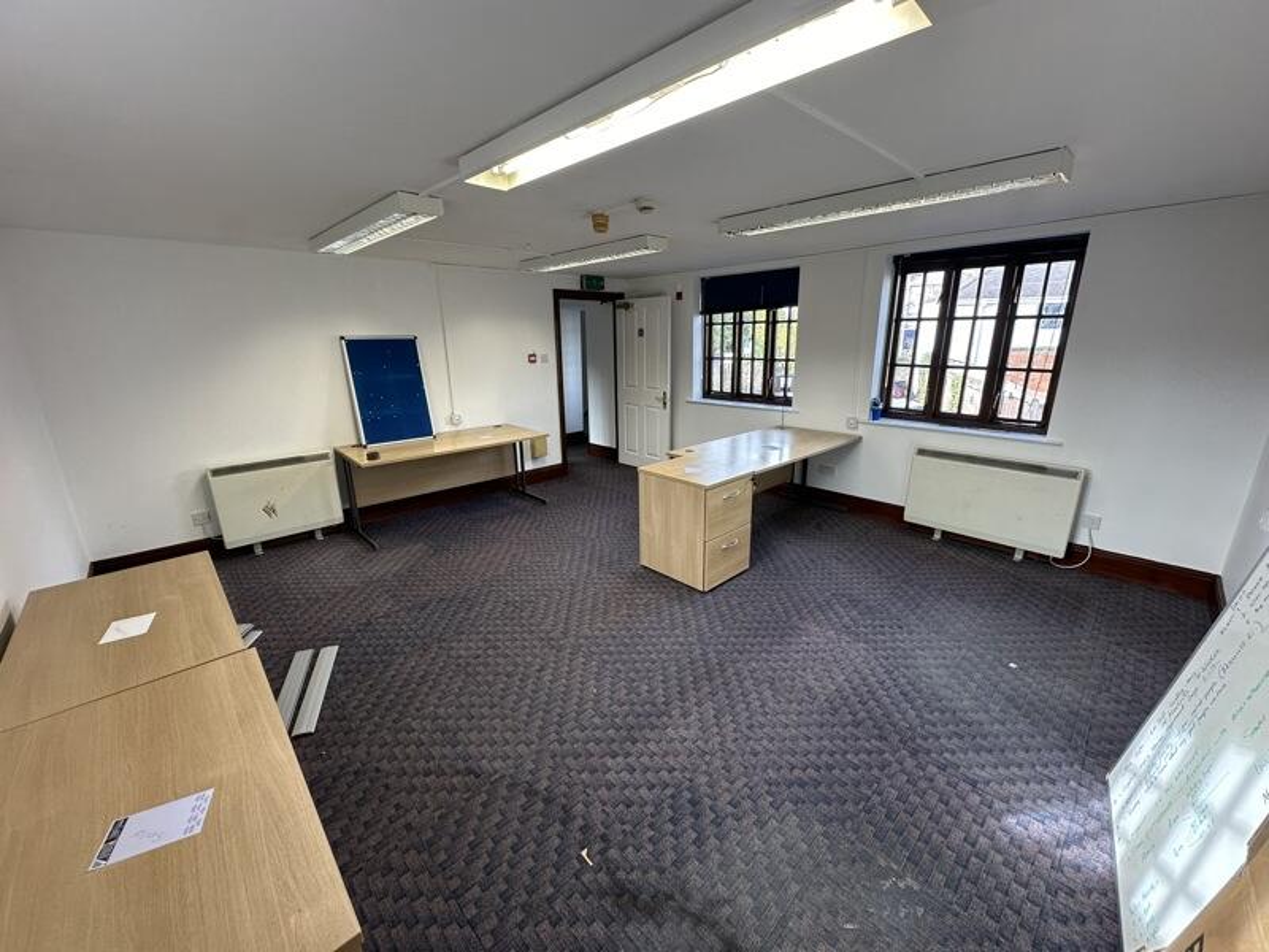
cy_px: 476
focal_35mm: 14
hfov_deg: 102.1
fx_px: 513
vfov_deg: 85.7
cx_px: 634
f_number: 2.2
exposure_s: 1/100
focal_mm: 2.22
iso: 100
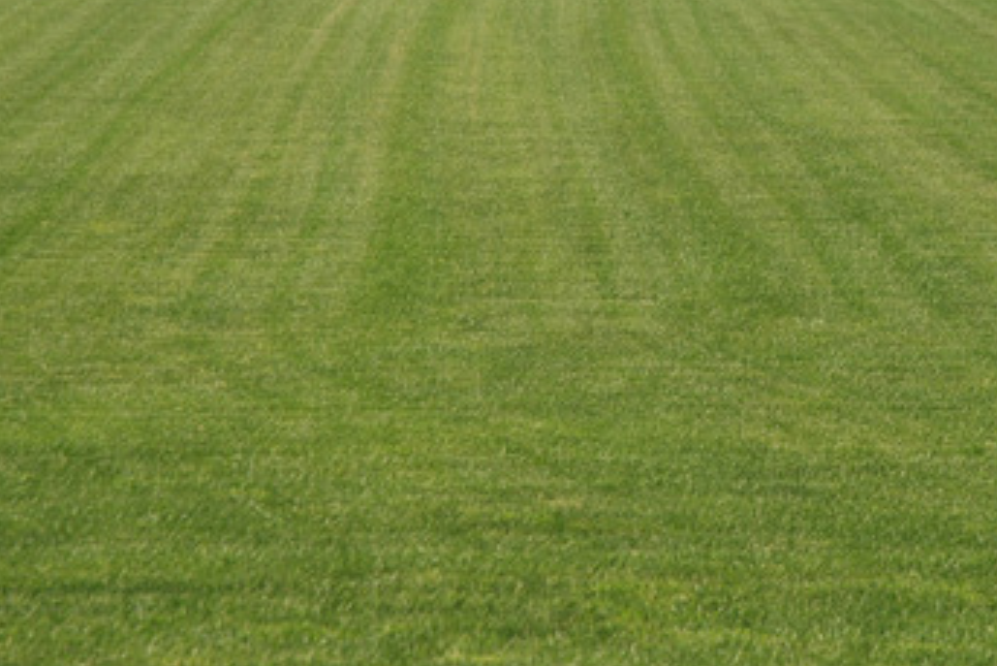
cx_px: 645
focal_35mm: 196
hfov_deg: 10.5
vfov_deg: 7.0
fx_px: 5430
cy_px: 163
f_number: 5.6
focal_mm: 70
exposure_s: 1/500
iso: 160
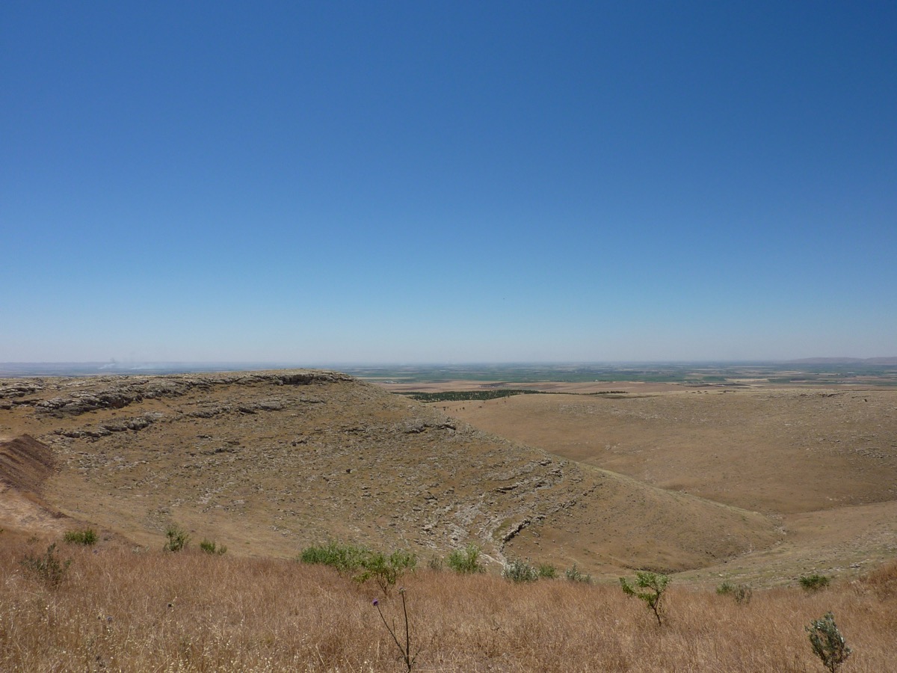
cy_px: 336
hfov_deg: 69.4
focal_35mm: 25
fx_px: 648
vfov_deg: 54.9
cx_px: 448
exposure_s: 1/640
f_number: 5.6
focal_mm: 4.1
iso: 80
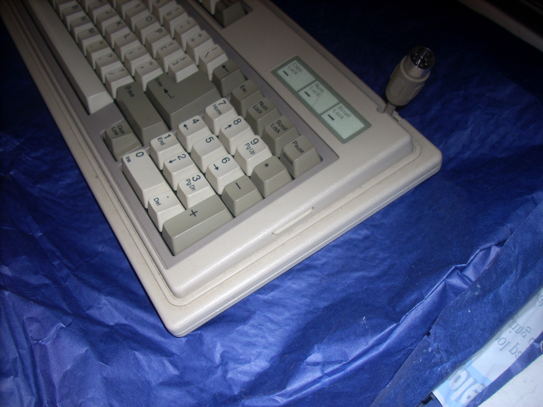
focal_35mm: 37
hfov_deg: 50.1
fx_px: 580
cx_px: 272
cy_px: 204
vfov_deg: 38.7
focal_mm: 6.2
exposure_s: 1/60
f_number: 2.8
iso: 64
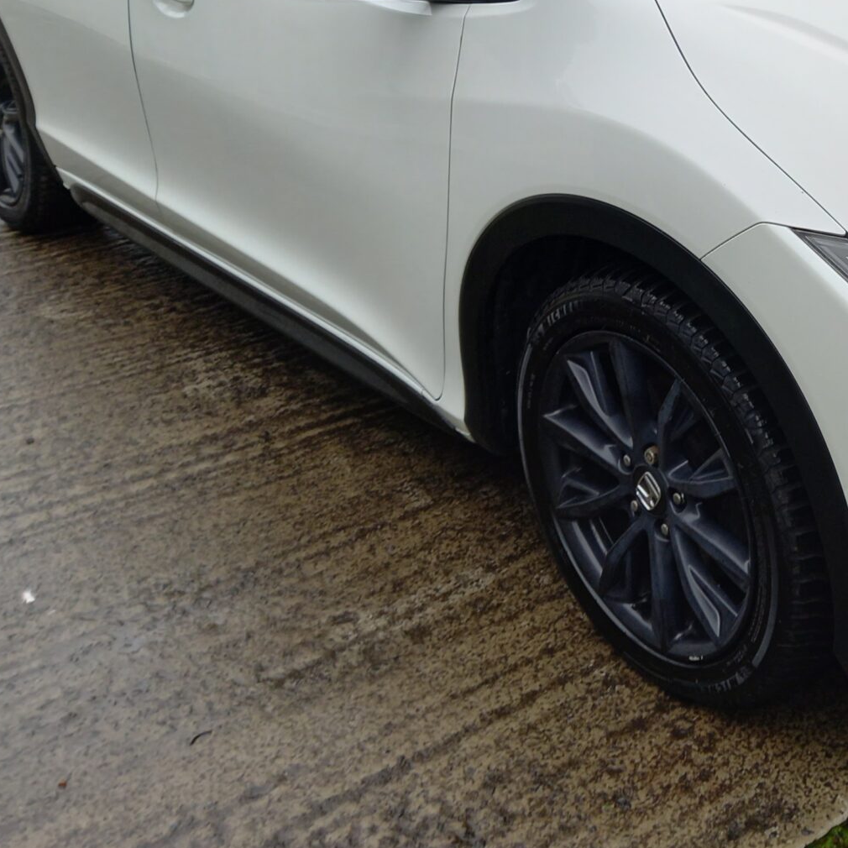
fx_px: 1552
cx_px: 809
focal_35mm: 56
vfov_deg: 29.8
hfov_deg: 29.0
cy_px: 154
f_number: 2
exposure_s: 1/120
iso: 40
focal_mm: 4.6
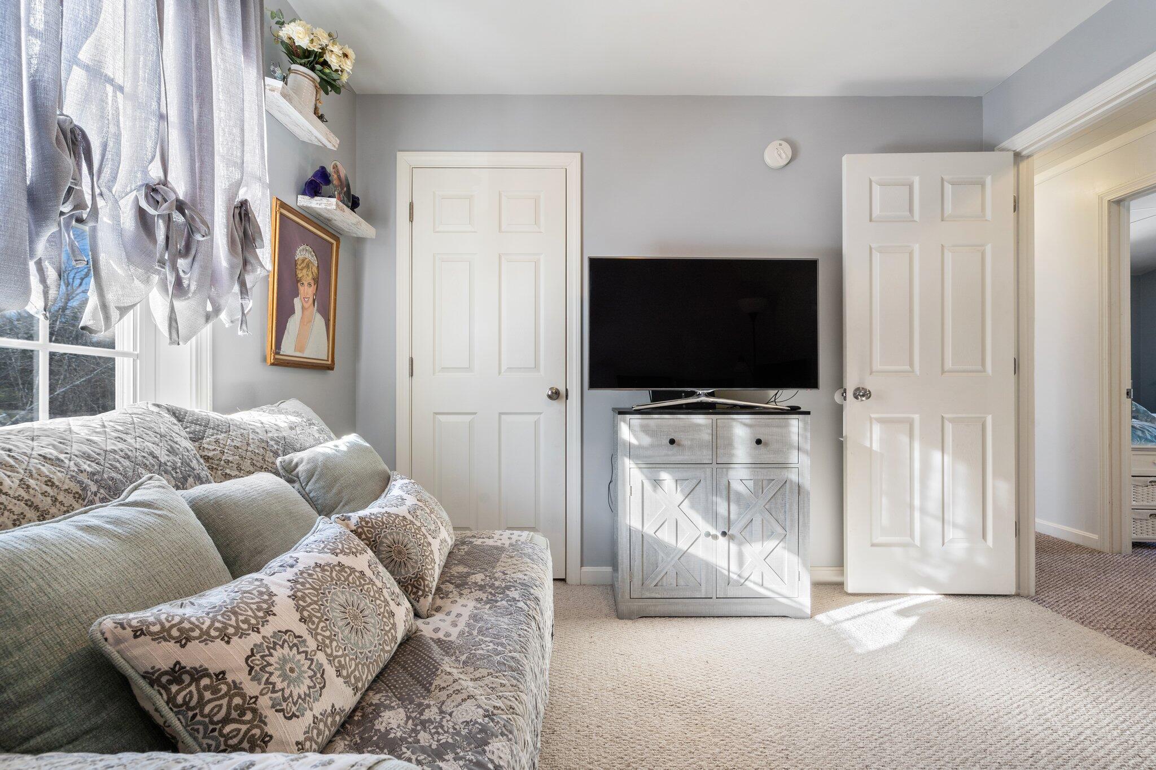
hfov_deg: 96.7
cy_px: 385
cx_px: 578
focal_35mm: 16
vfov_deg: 73.7
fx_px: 514
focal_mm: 16
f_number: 9
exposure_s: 1/6
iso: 50
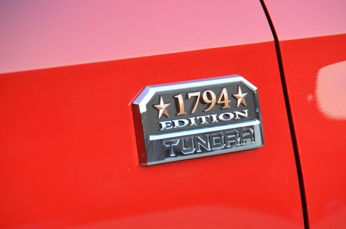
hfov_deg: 6.0
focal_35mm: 345
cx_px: 184
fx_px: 3309
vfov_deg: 4.0
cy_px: 124
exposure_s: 1/250
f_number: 5.6
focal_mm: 200
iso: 1600
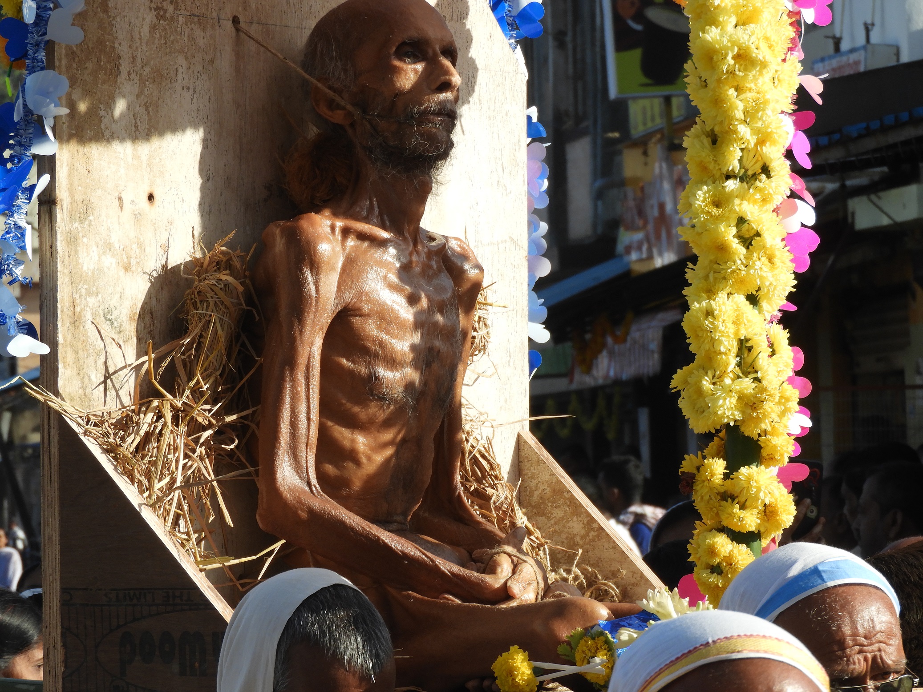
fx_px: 5333
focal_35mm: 200
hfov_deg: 9.9
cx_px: 462
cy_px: 346
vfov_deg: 7.4
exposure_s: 1/400
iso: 100
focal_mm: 35.8
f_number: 5.3
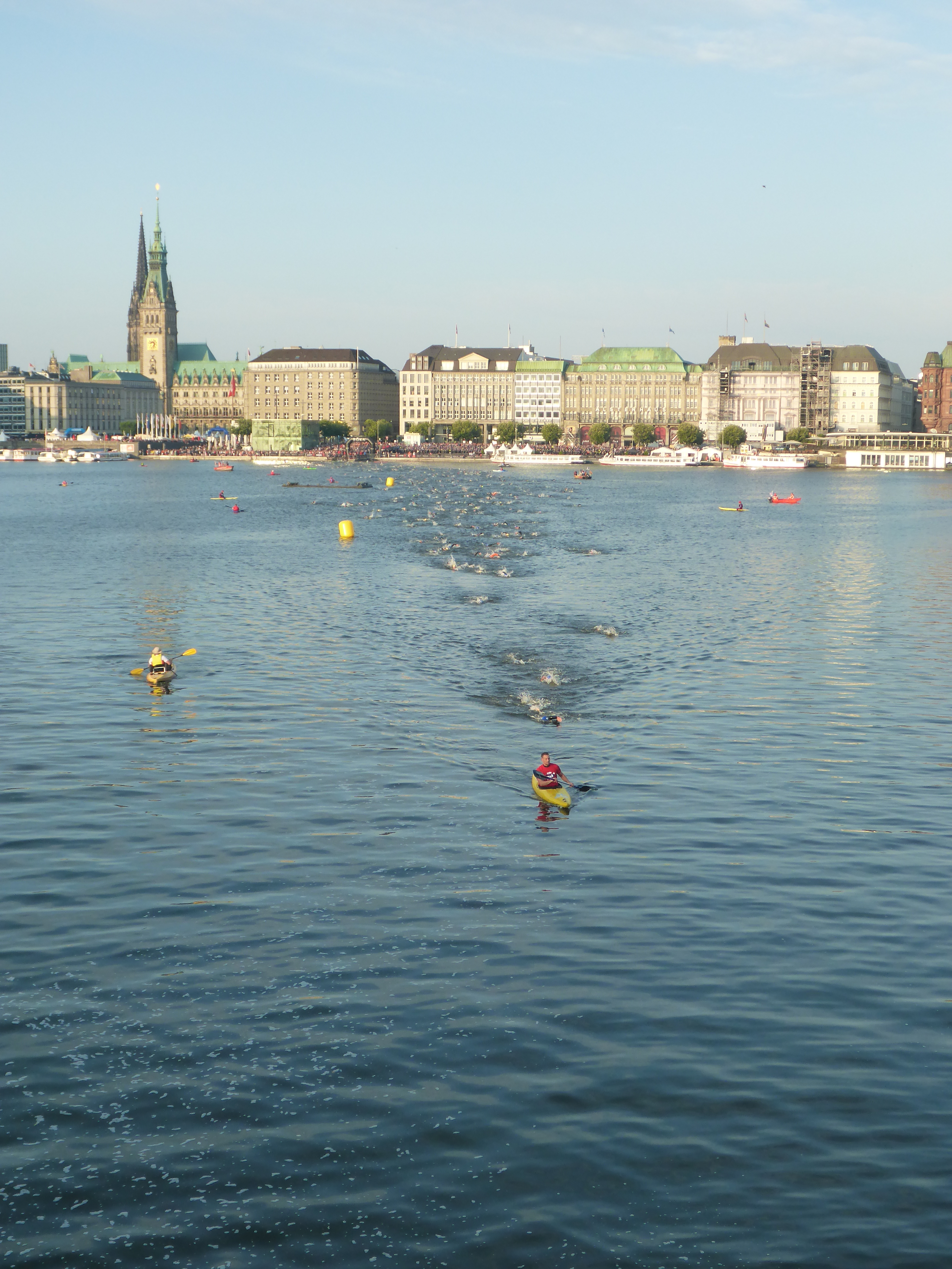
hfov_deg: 32.2
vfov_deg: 42.1
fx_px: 1650
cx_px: 476
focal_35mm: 45
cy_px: 634
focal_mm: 7.8
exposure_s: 1/200
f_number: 4.3
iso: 160
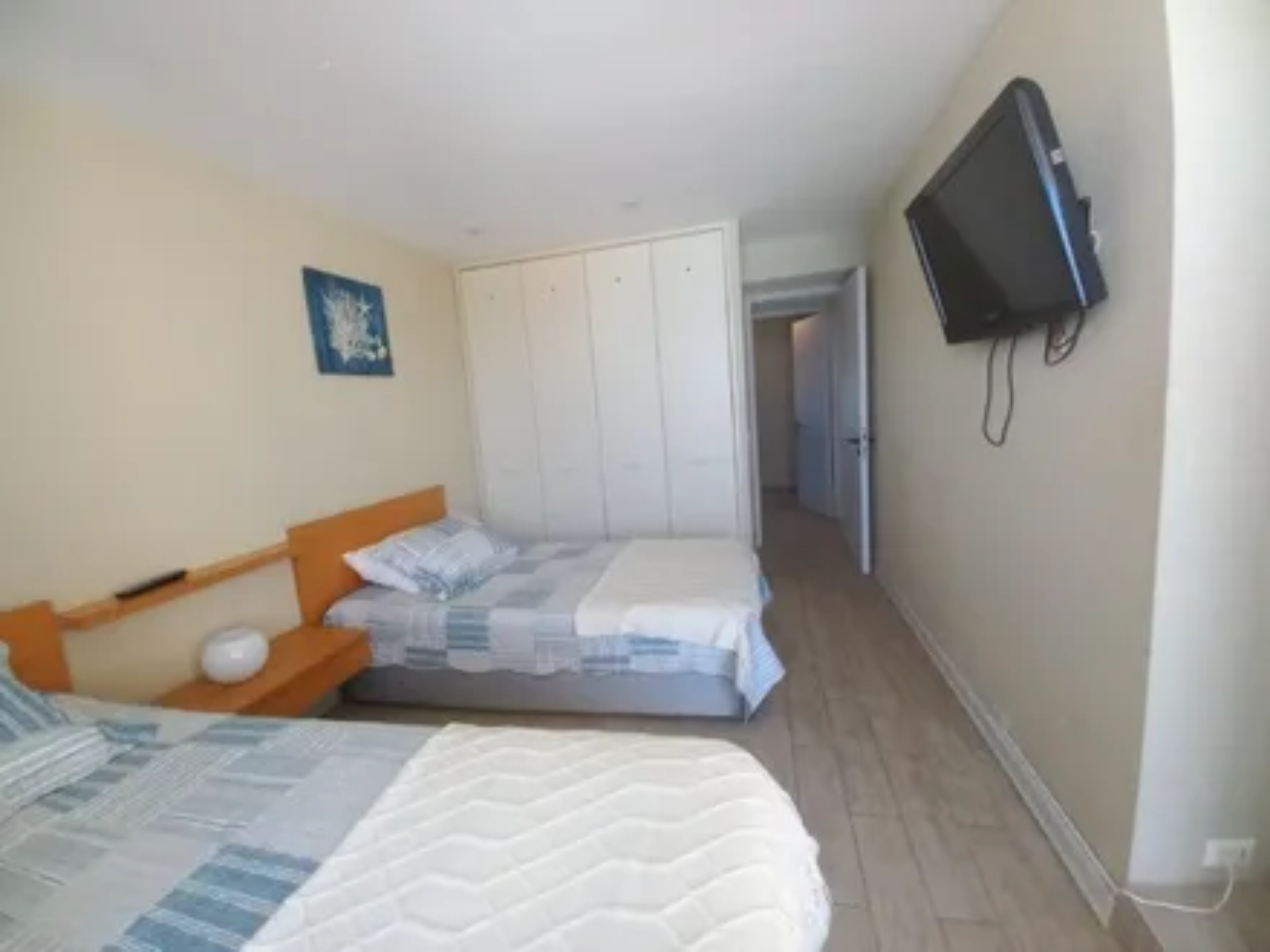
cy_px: 476
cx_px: 635
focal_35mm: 13
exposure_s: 1/100
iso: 100
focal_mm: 1.42
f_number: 2.2
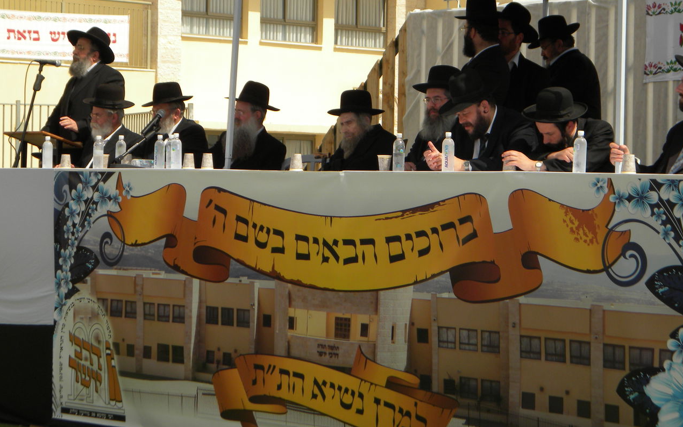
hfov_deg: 21.4
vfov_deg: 13.5
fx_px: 1806
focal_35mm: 97
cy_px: 163
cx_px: 366
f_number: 9
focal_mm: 15.1
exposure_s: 1/232
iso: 80
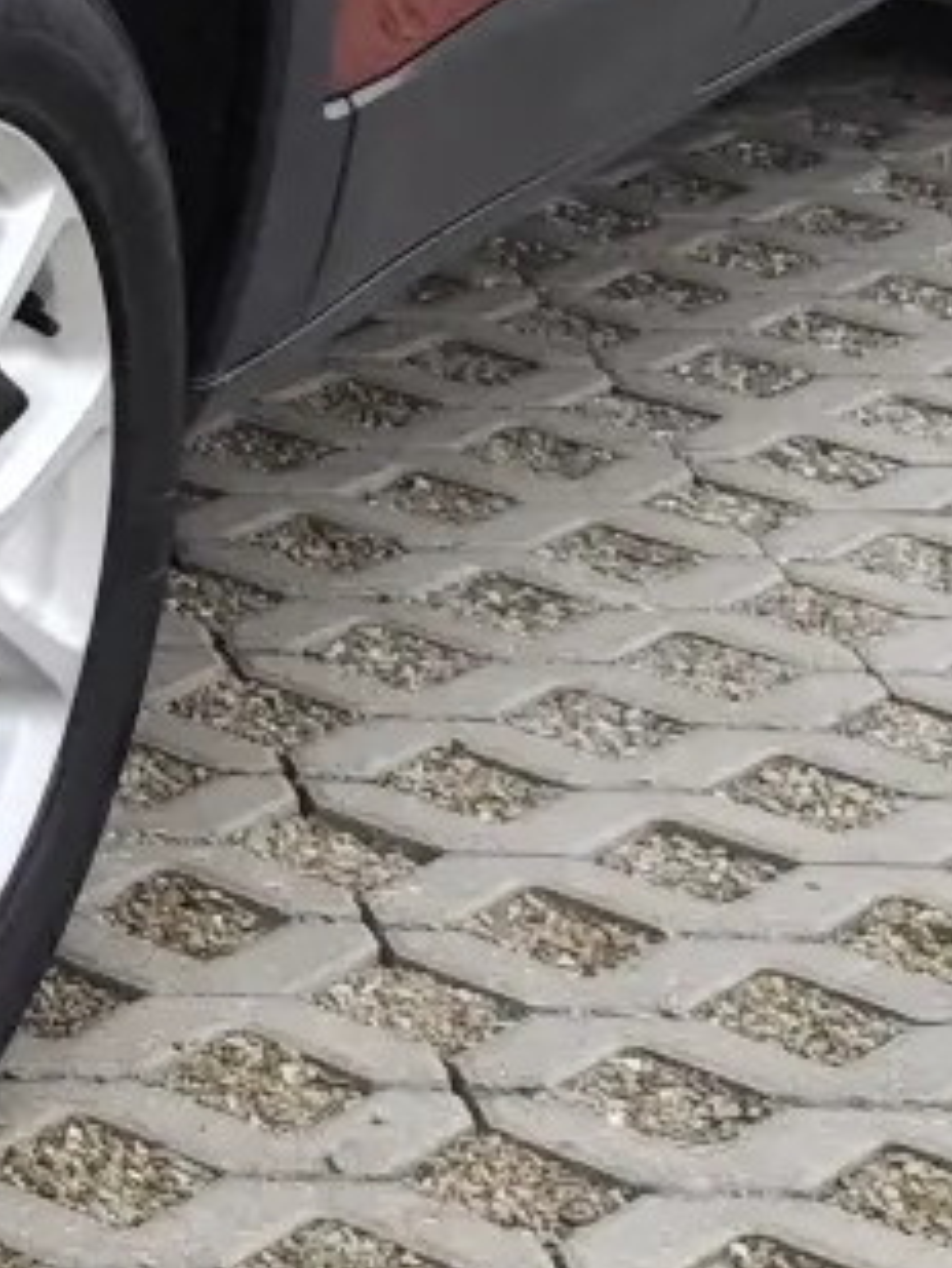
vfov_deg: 15.1
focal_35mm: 127
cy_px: -101
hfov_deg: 10.6
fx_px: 4654
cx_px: -1050
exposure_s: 1/699
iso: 50
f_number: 1.65
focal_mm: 6.14
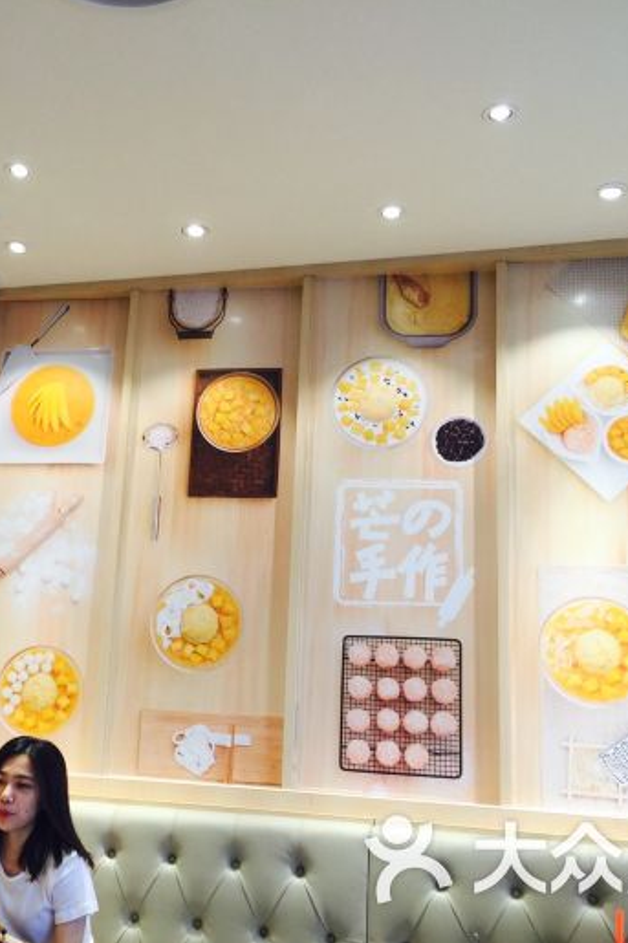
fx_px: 1073
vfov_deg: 47.4
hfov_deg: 32.2
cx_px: 183
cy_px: 473
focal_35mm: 41
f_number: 2.2
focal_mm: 4.15
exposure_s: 1/30
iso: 32
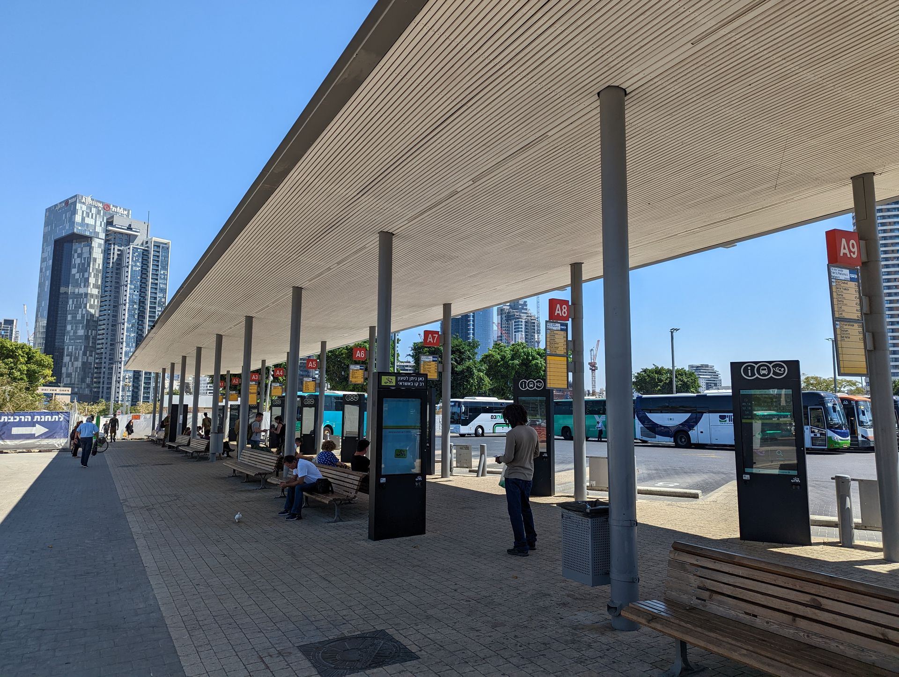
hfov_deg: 71.5
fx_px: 624
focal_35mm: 24
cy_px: 338
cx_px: 450
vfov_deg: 56.9
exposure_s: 1/2058
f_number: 1.85
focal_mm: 6.81
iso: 45
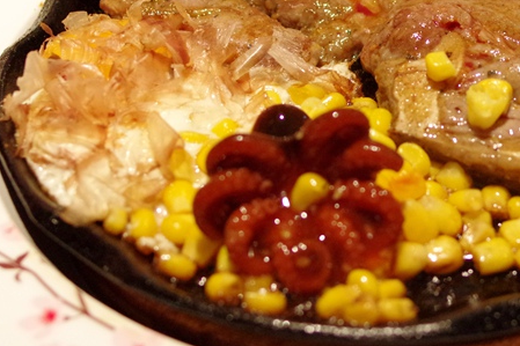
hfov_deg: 24.6
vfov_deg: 16.6
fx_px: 1184
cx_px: 374
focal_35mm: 82
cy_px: 128
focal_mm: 31
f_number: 3.5
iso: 3200
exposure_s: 1/250
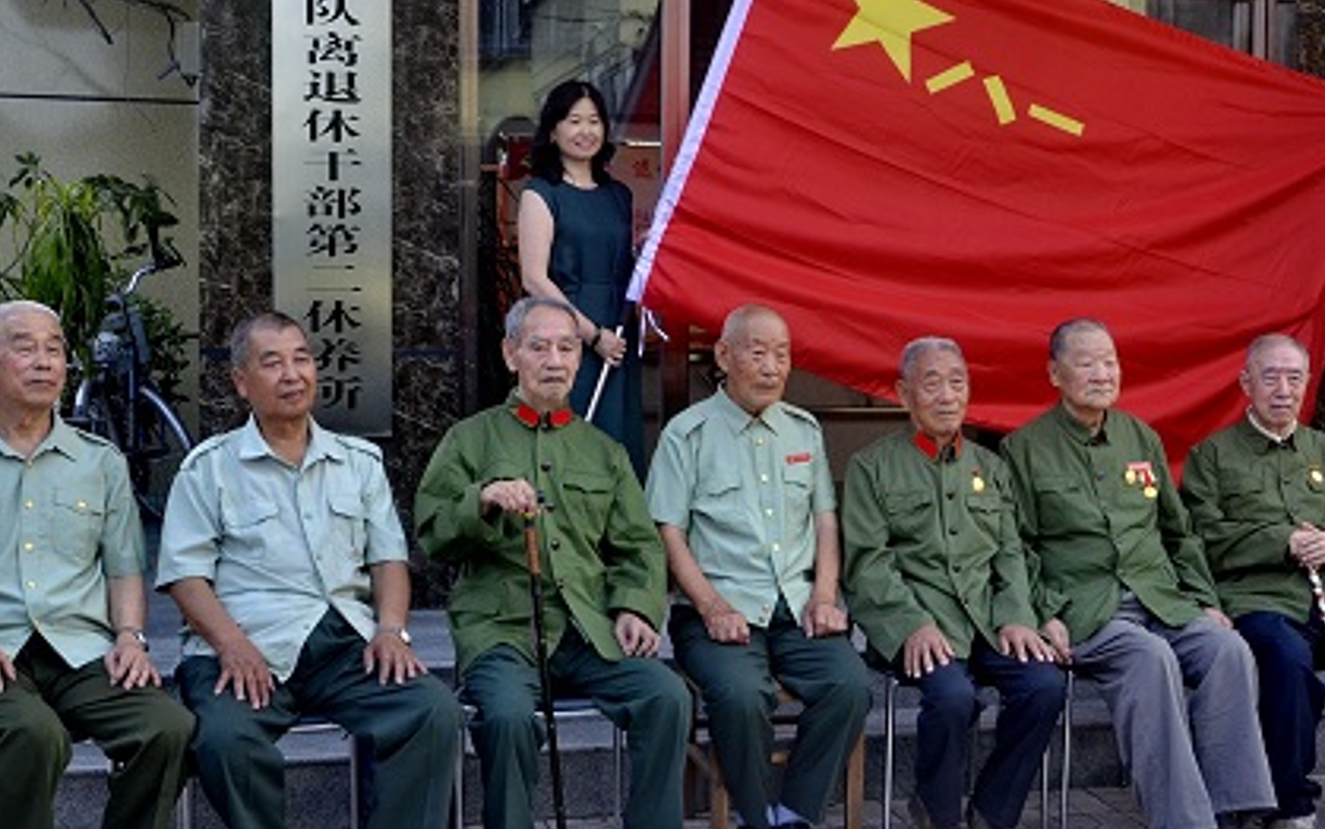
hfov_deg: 35.9
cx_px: 879
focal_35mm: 56
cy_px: 422
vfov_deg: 23.2
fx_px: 2022
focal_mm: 22
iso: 200
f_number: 6.3
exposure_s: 1/160
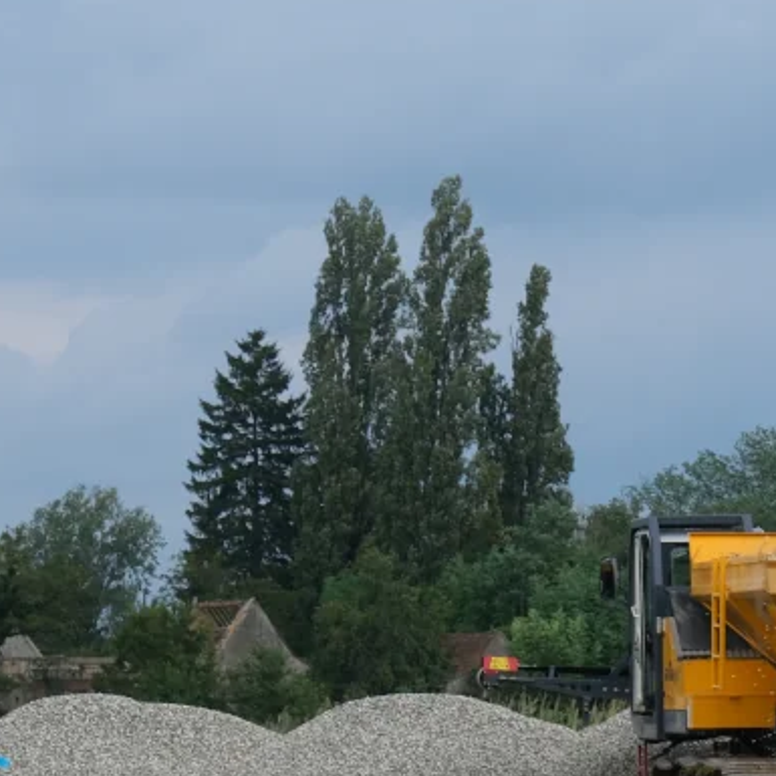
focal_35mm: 183
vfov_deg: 9.5
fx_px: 4641
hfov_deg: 9.5
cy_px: 529
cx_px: 802
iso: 160
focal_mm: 55
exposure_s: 1/320
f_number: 7.1
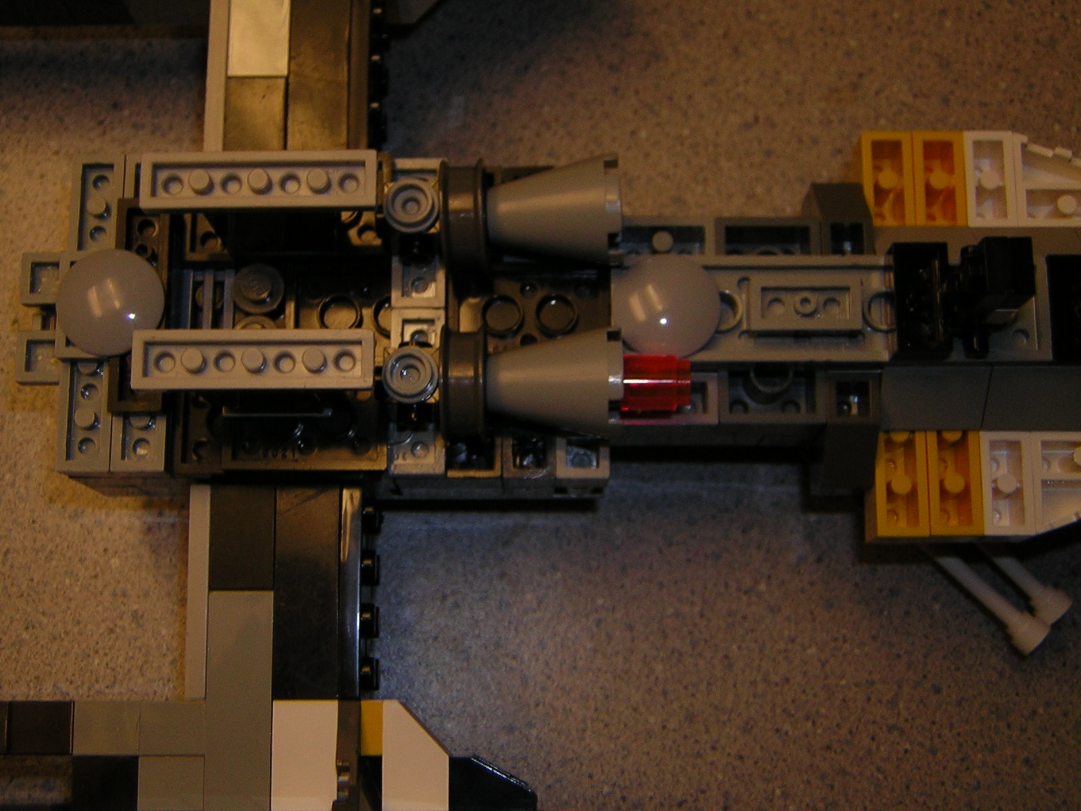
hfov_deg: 37.5
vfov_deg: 28.6
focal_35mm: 51
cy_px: 406
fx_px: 1593
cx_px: 540
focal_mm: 6.6
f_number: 3.1
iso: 50
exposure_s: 1/60.1
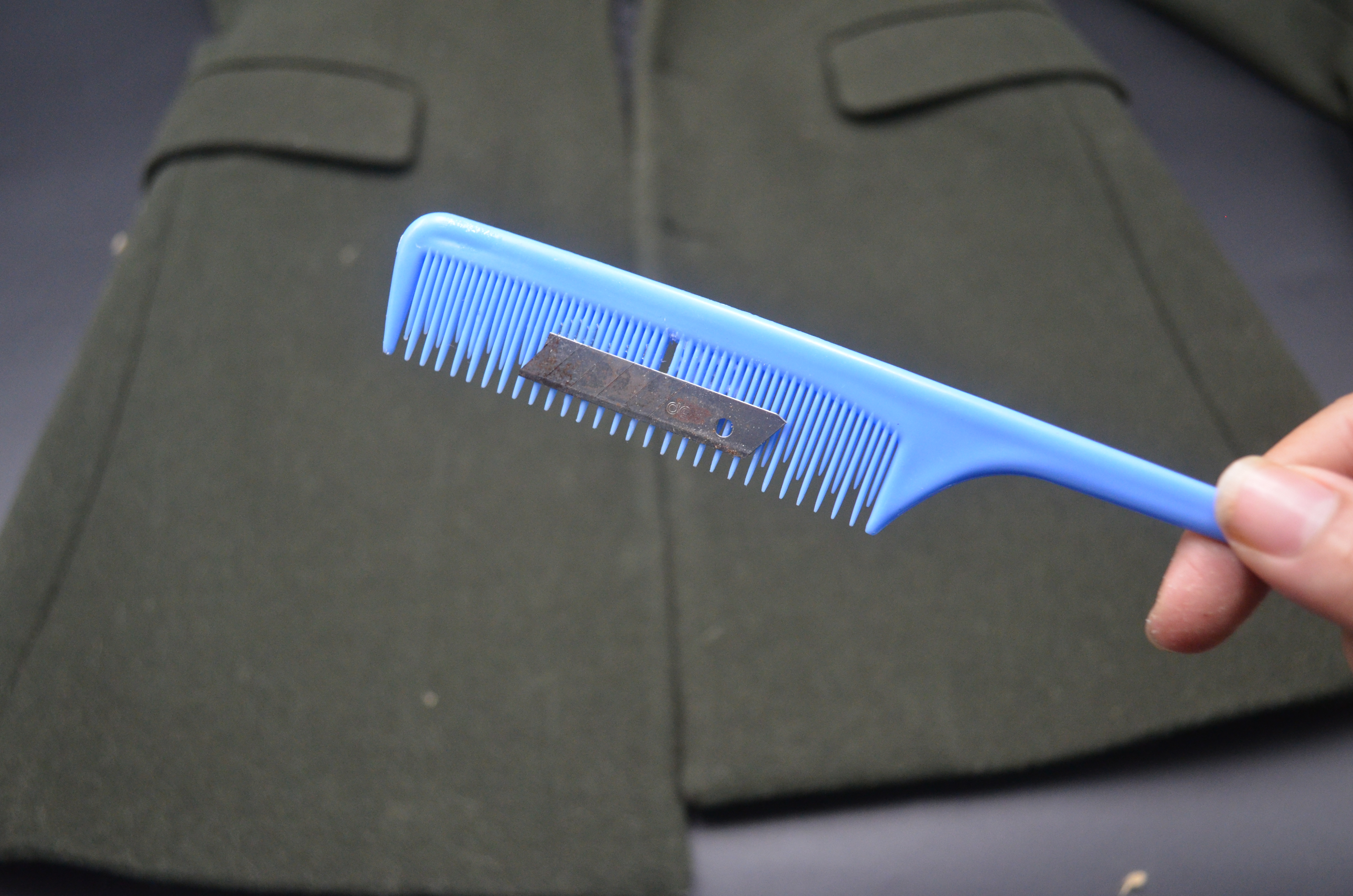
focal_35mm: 36
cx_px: 676
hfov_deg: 53.2
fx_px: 1350
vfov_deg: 36.7
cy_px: 448
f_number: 4
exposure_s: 1/250
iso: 1600
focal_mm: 24
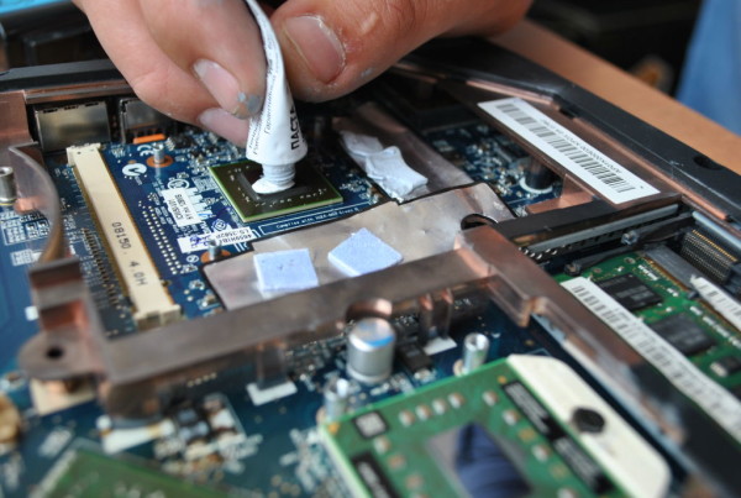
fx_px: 805
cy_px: 249
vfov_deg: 34.4
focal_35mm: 39
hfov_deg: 49.5
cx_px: 370
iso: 200
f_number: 5
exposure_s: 1/100
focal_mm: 26
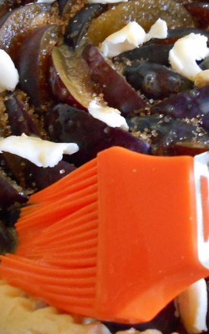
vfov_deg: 35.4
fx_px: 520
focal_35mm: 57
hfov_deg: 22.6
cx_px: 147
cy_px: 112
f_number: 3.2
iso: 800
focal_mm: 4.6
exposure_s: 1/50
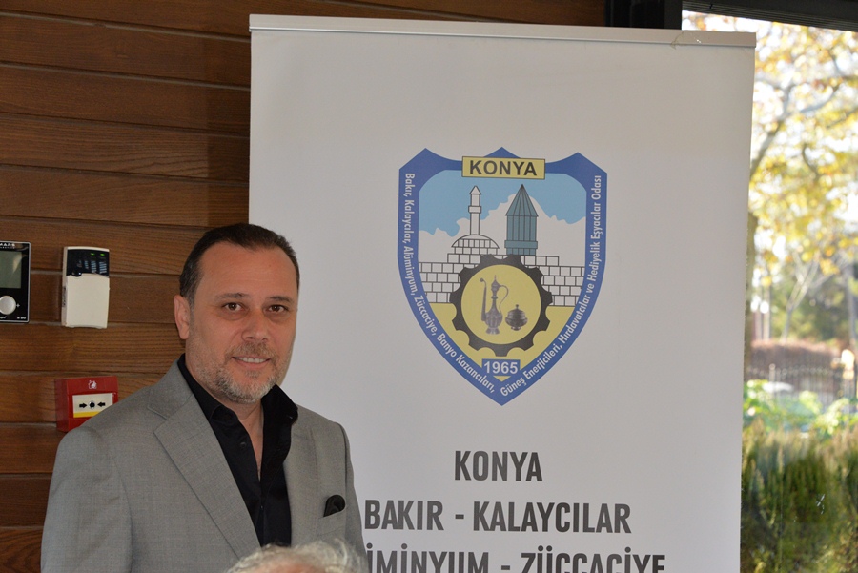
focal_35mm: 82
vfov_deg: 16.7
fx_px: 1955
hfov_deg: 24.8
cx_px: 429
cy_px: 286
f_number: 7.1
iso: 2500
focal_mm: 82
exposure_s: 1/200
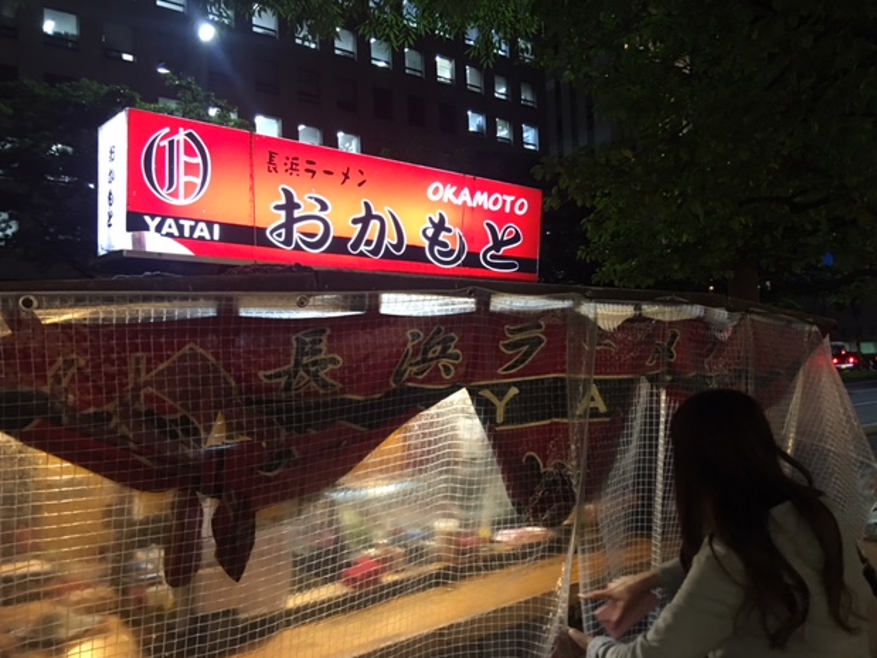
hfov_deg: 60.0
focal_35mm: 30
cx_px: 428
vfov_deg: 46.8
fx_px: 760
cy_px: 319
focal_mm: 4.15
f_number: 2.2
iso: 80
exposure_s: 1/10
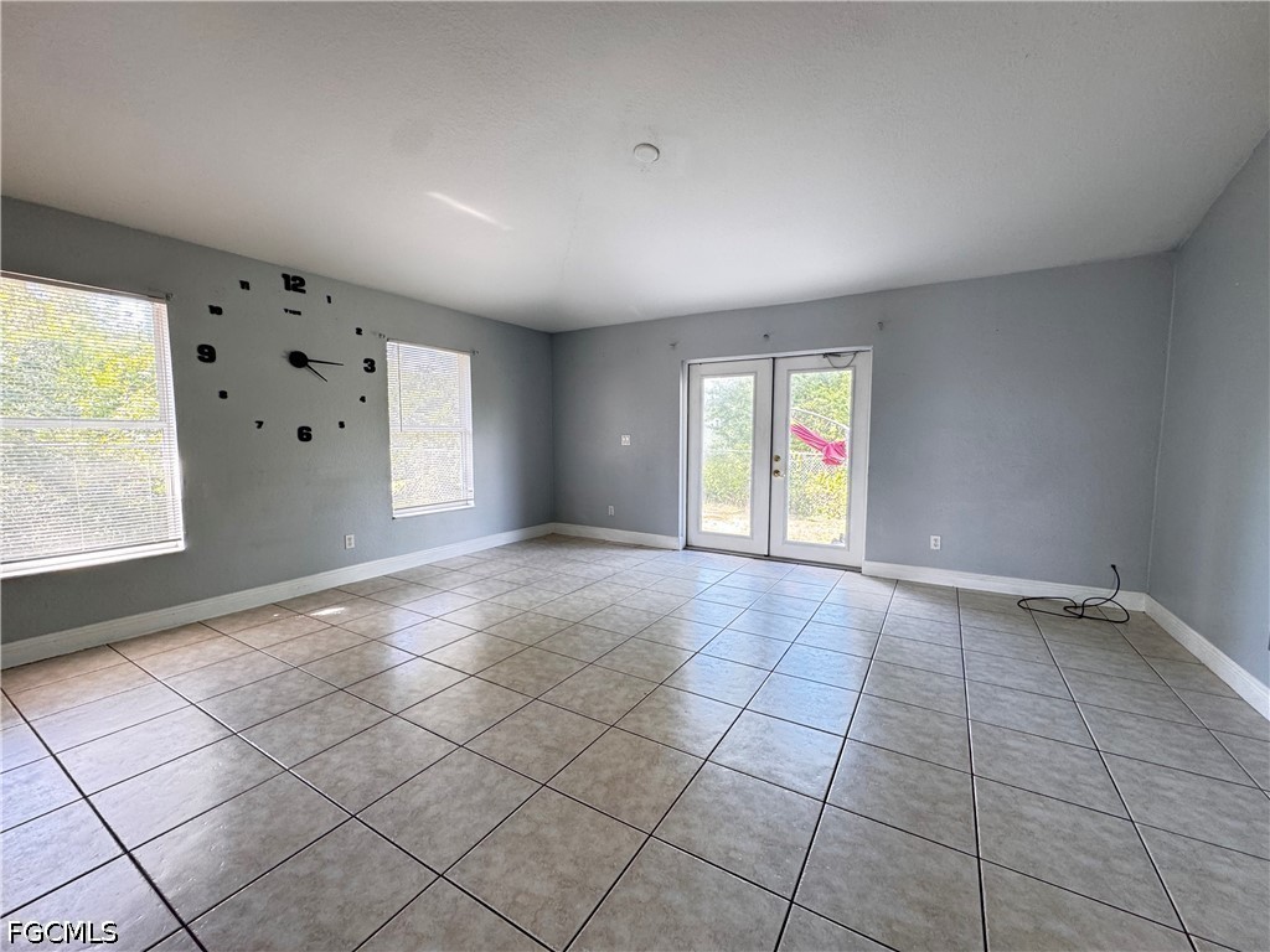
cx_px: 635
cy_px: 476
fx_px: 514
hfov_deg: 102.1
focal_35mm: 14
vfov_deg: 85.7
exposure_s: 1/60
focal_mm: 2.22
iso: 160
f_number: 2.2
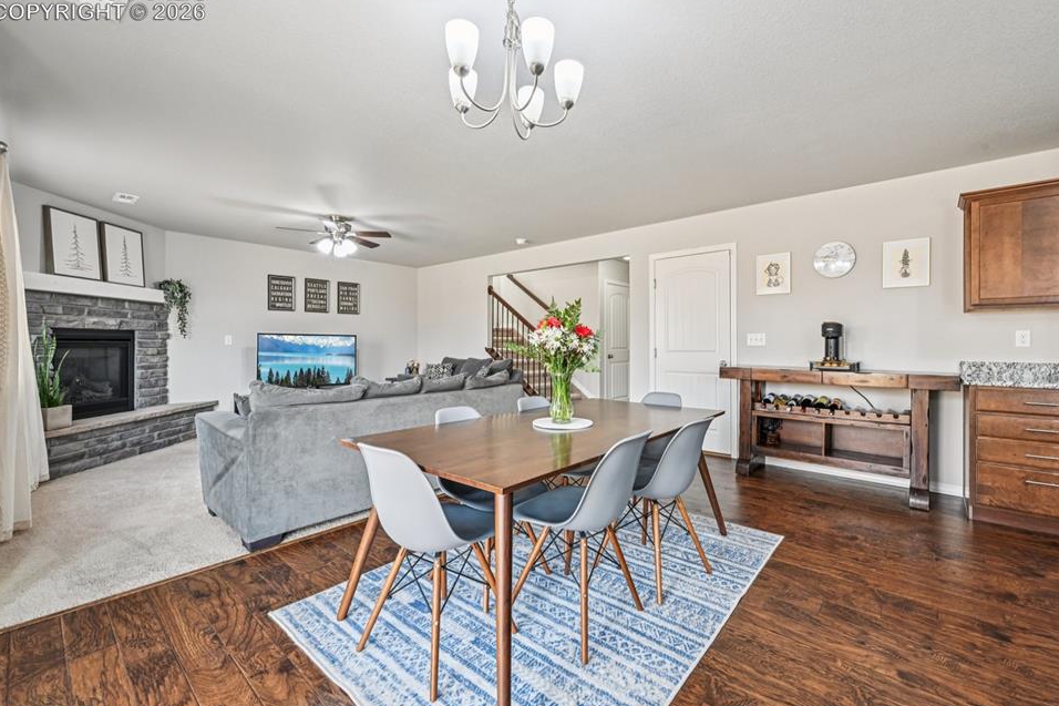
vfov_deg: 77.3
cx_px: 555
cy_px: 337
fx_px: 441
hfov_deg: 100.3
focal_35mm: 15
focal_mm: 14
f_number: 11
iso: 400
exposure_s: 1/8
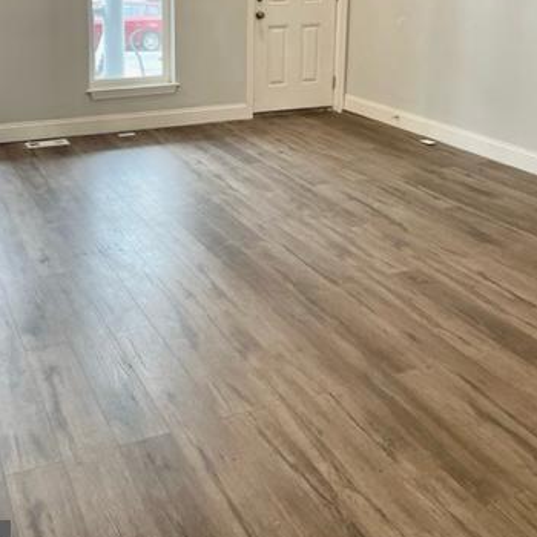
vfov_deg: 38.0
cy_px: 81
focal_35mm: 42
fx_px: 737
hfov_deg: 39.9
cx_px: 219
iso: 100
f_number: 1.6
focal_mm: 5.1
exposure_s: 1/120
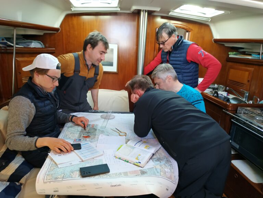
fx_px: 182
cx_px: 132
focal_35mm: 24
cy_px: 99
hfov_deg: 71.6
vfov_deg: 56.8
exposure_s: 1/33
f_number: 1.9
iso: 250
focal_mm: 3.94
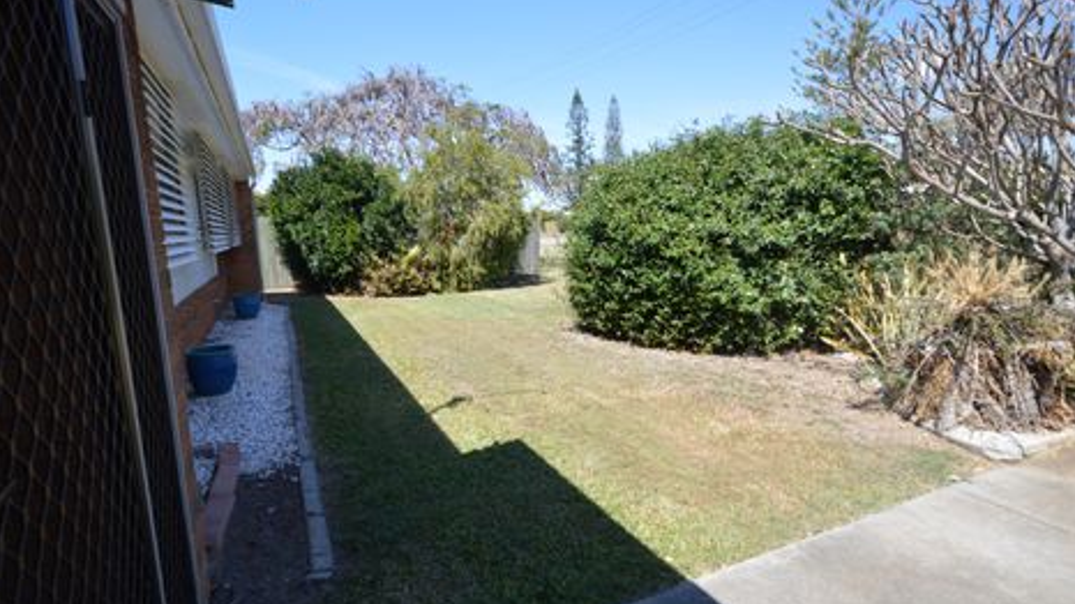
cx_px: 535
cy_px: 312
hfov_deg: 89.6
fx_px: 542
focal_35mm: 19
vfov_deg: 58.3
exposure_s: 1/160
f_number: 6.3
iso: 100
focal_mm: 12
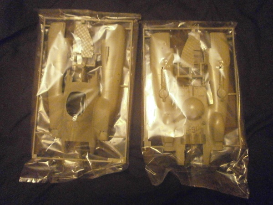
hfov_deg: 56.8
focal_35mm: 32
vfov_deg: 44.2
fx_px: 252
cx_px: 136
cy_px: 102
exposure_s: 1/13
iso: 1600
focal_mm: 5.8
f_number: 3.1
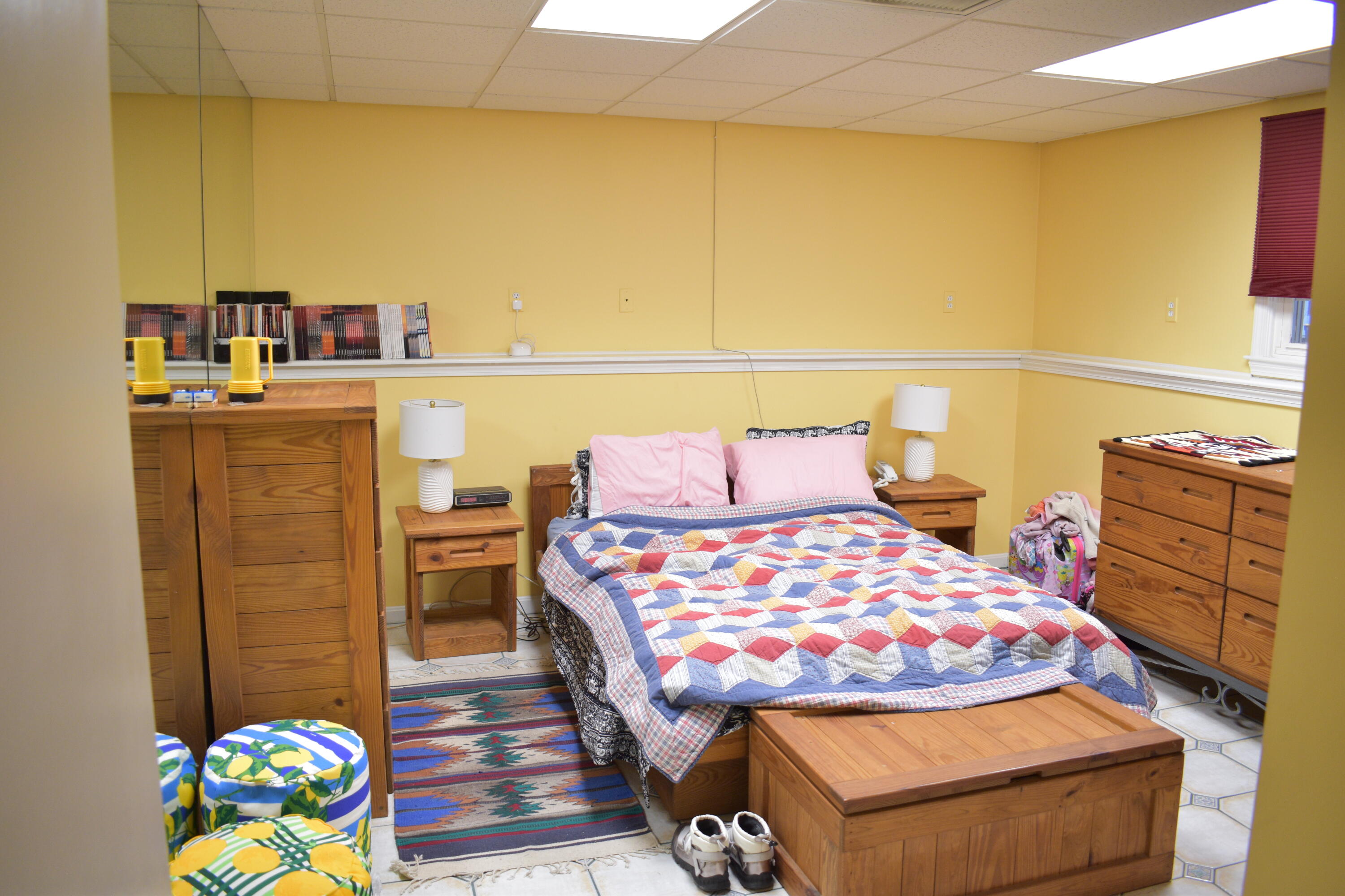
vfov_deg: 47.9
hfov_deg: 67.4
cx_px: 672
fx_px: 1009
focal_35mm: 27
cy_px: 448
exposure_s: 1/30
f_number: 3.5
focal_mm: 18
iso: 720
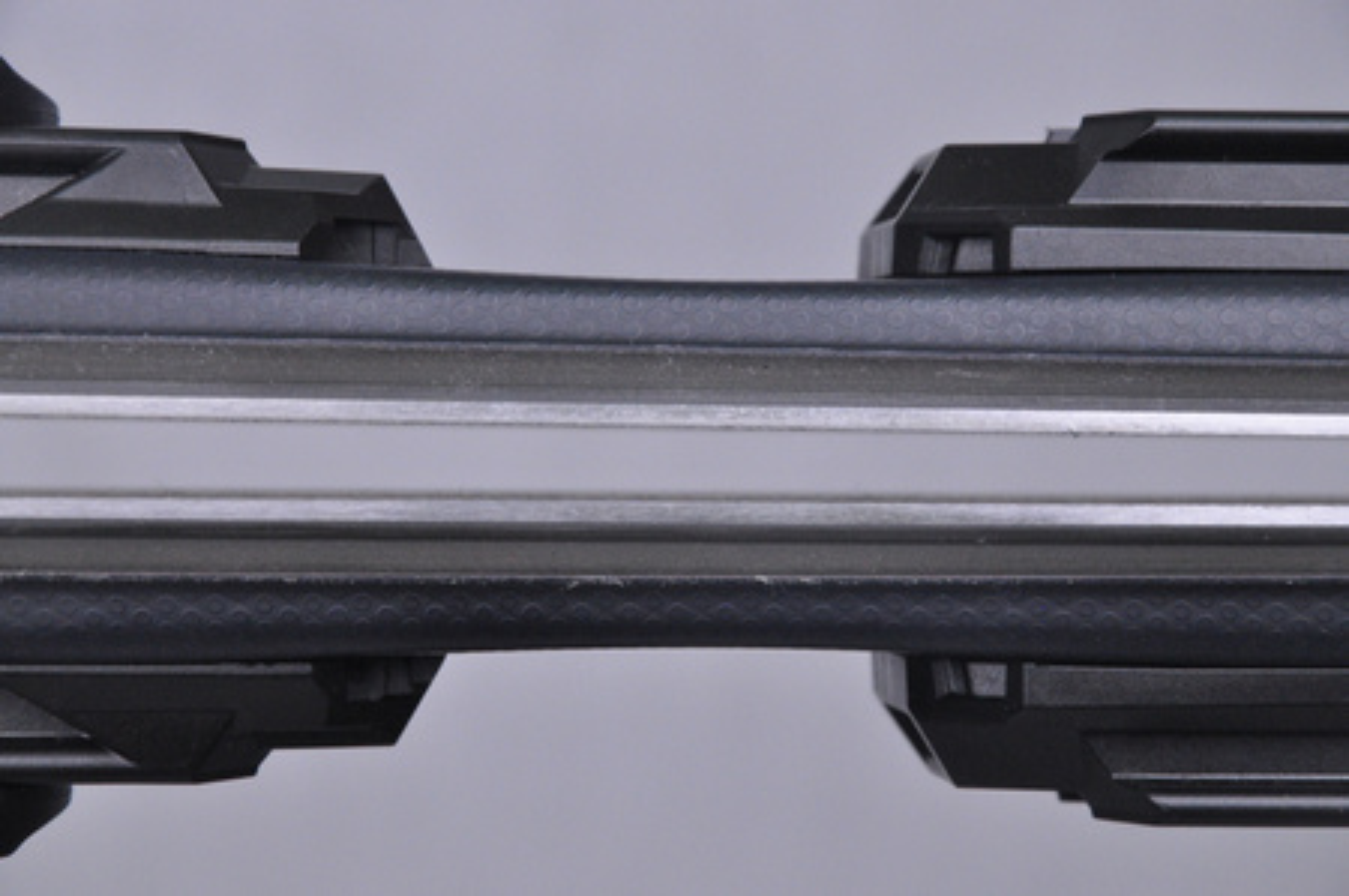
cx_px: 674
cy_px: 448
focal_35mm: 158
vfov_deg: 8.7
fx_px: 5895
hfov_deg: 13.1
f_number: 9.5
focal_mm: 105
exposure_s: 1/125
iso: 3200
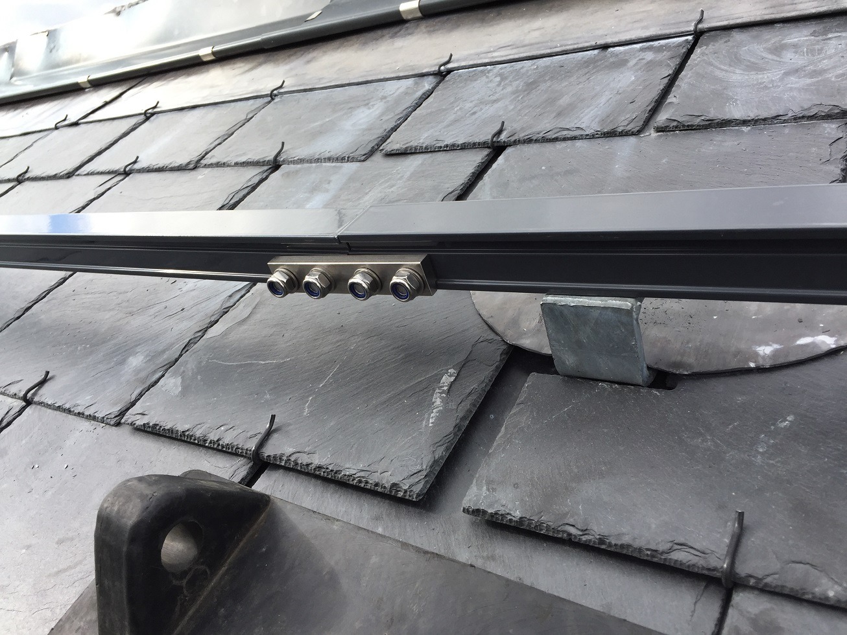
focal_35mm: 29
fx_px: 710
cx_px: 424
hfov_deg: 61.7
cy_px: 318
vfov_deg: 48.2
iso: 32
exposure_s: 1/618
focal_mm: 4.15
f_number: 2.2
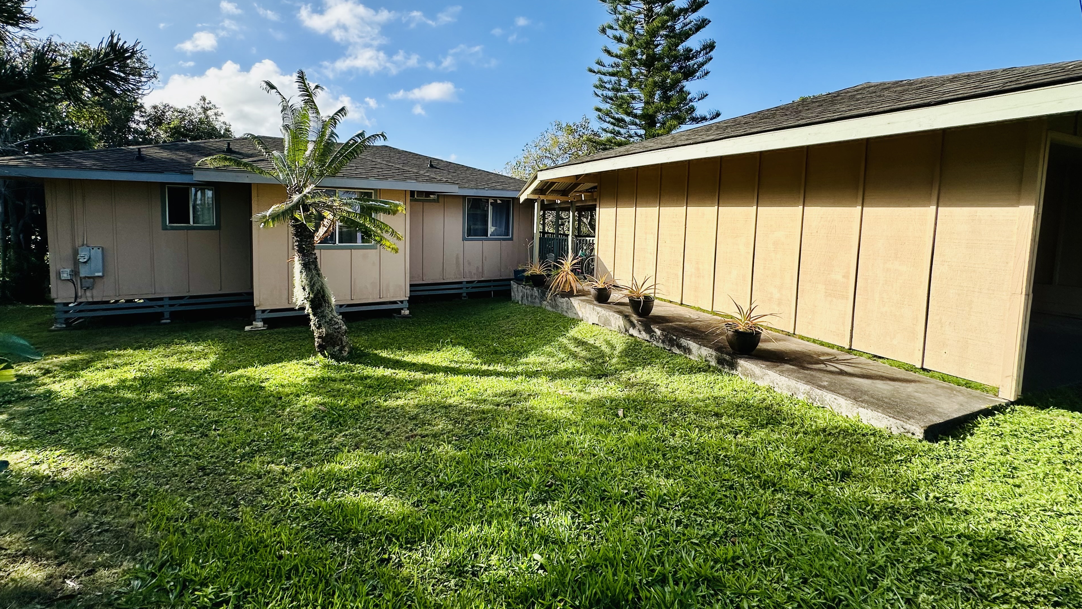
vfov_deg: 66.5
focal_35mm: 16
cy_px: 246
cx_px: 516
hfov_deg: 99.3
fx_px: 459
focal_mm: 2.22
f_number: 2.2
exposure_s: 1/1575
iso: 40
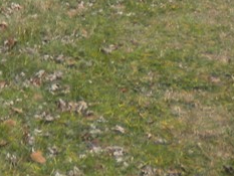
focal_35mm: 154
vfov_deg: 9.0
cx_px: -43
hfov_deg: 12.5
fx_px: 1042
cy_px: -185
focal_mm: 6.3
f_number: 3.1
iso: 80
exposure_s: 1/117
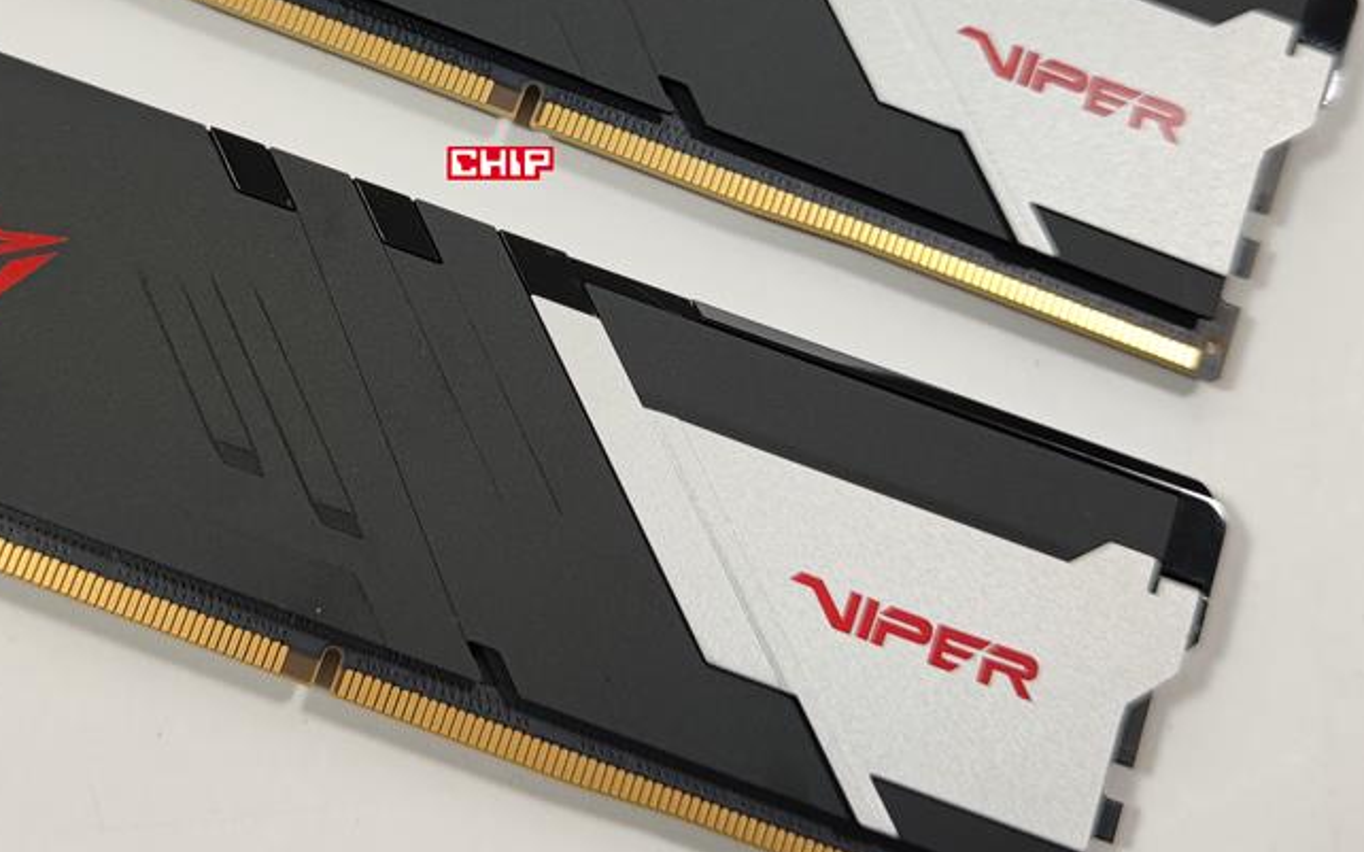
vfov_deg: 23.2
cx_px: 500
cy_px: 164
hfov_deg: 36.7
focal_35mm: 55
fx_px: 2044
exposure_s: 1/100
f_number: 1.85
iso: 67
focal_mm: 6.78
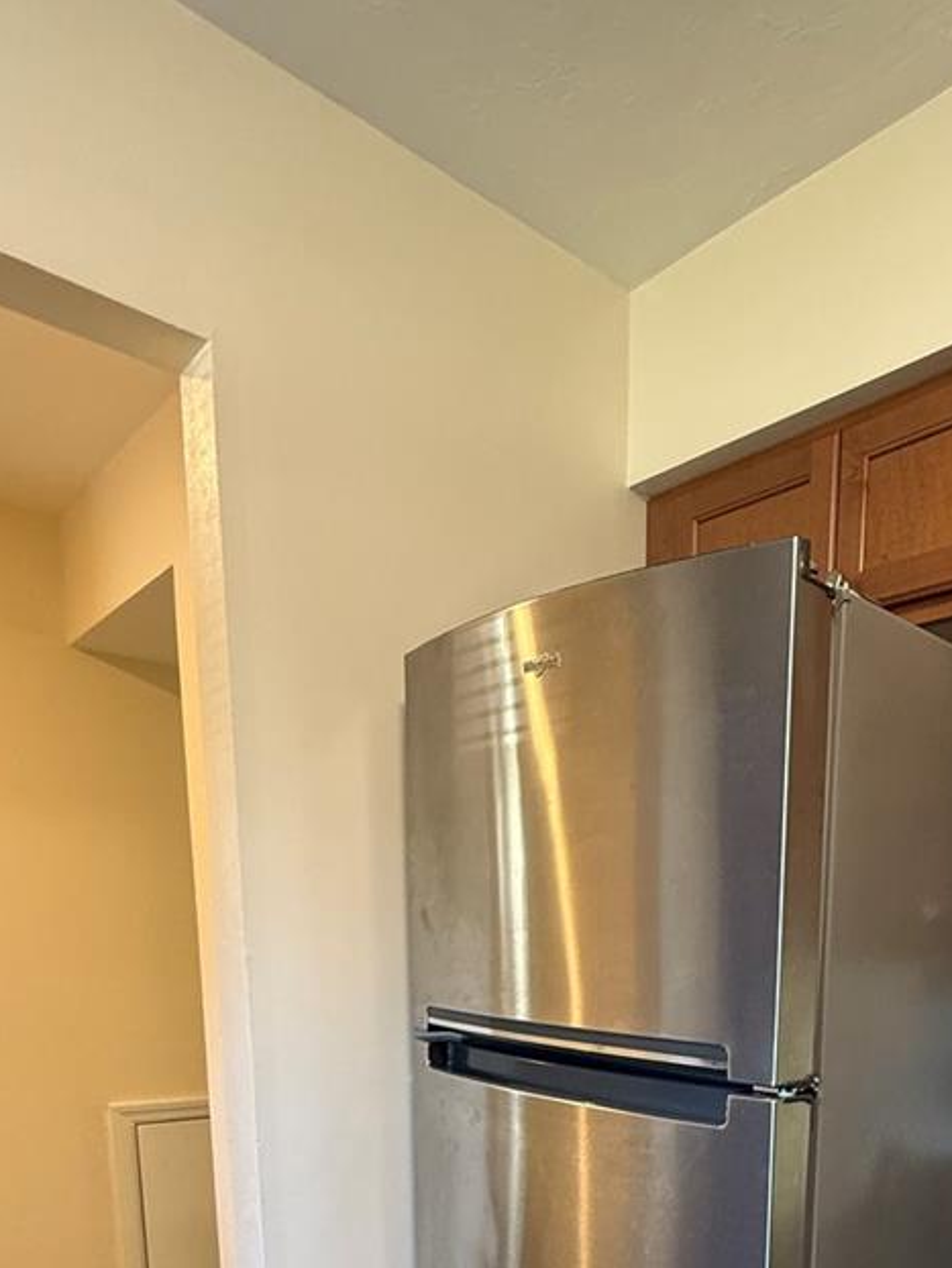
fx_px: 989
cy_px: 1123
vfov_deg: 56.9
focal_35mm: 27
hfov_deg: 47.4
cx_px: 813
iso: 400
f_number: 2.2
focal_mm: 2.22
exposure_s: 1/60
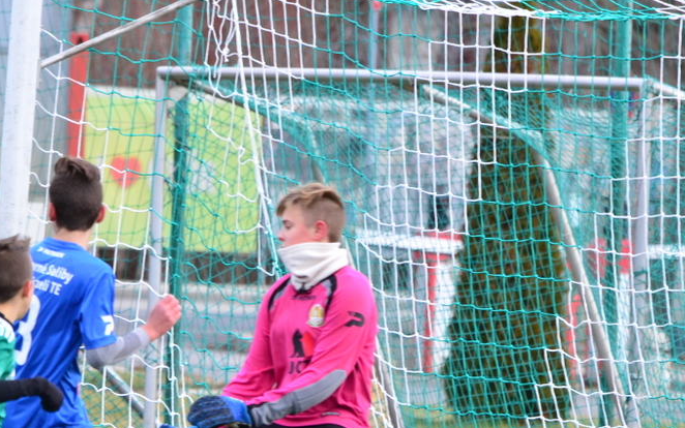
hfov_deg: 3.8
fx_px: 10325
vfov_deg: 2.4
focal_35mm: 553
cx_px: 246
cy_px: 374
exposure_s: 1/640
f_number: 5.6
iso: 800
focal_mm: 200
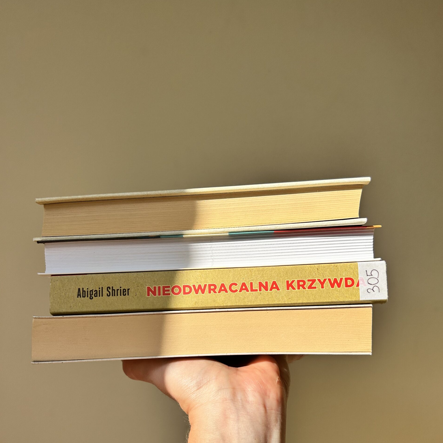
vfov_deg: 51.6
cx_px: 223
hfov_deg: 52.5
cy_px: 293
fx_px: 449
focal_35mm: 31
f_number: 1.5
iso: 50
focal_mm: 5.7
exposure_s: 1/2841
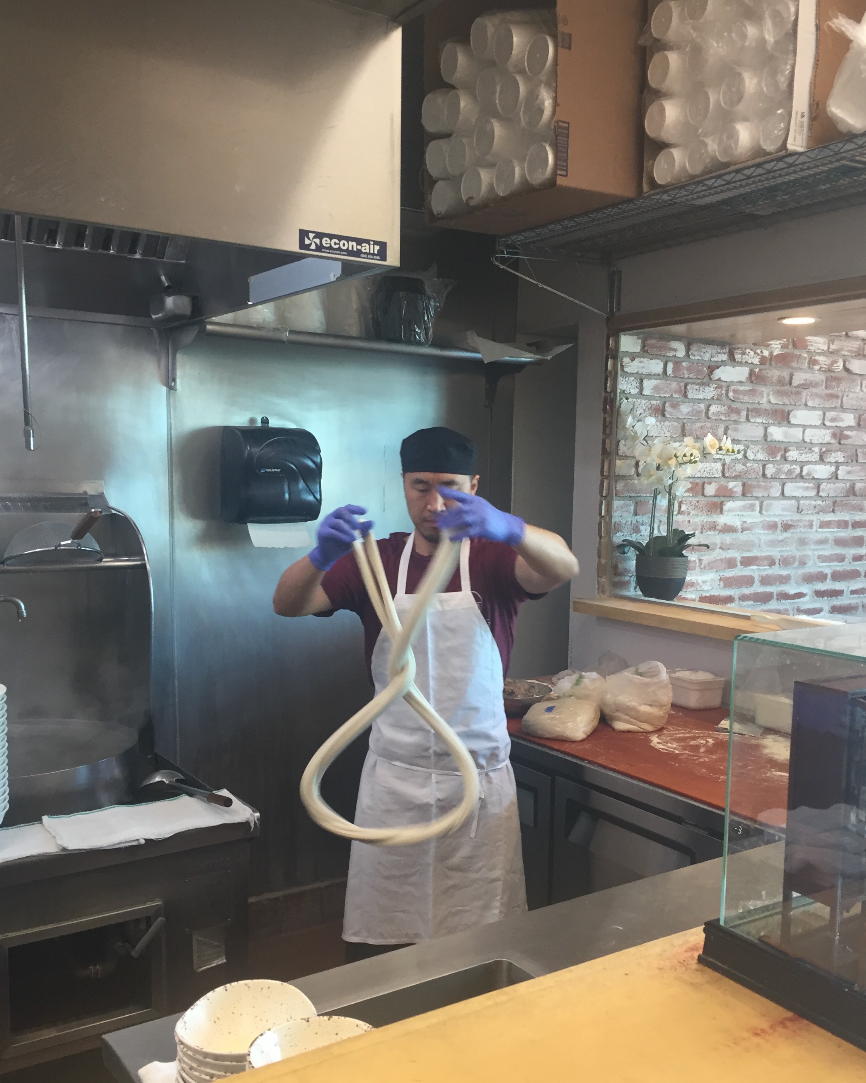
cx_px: 462
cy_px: 624
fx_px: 1057
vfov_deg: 54.0
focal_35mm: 33
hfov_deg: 44.5
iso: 80
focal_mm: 4.15
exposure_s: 1/30
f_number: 2.2
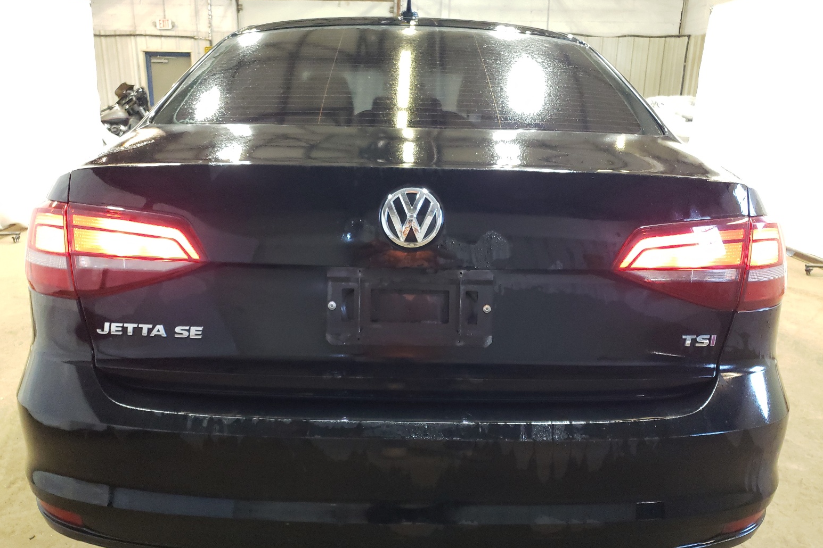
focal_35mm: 28
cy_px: 296
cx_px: 400
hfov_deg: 65.5
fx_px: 640
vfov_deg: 46.4
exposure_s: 1/50
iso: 327
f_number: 1.5
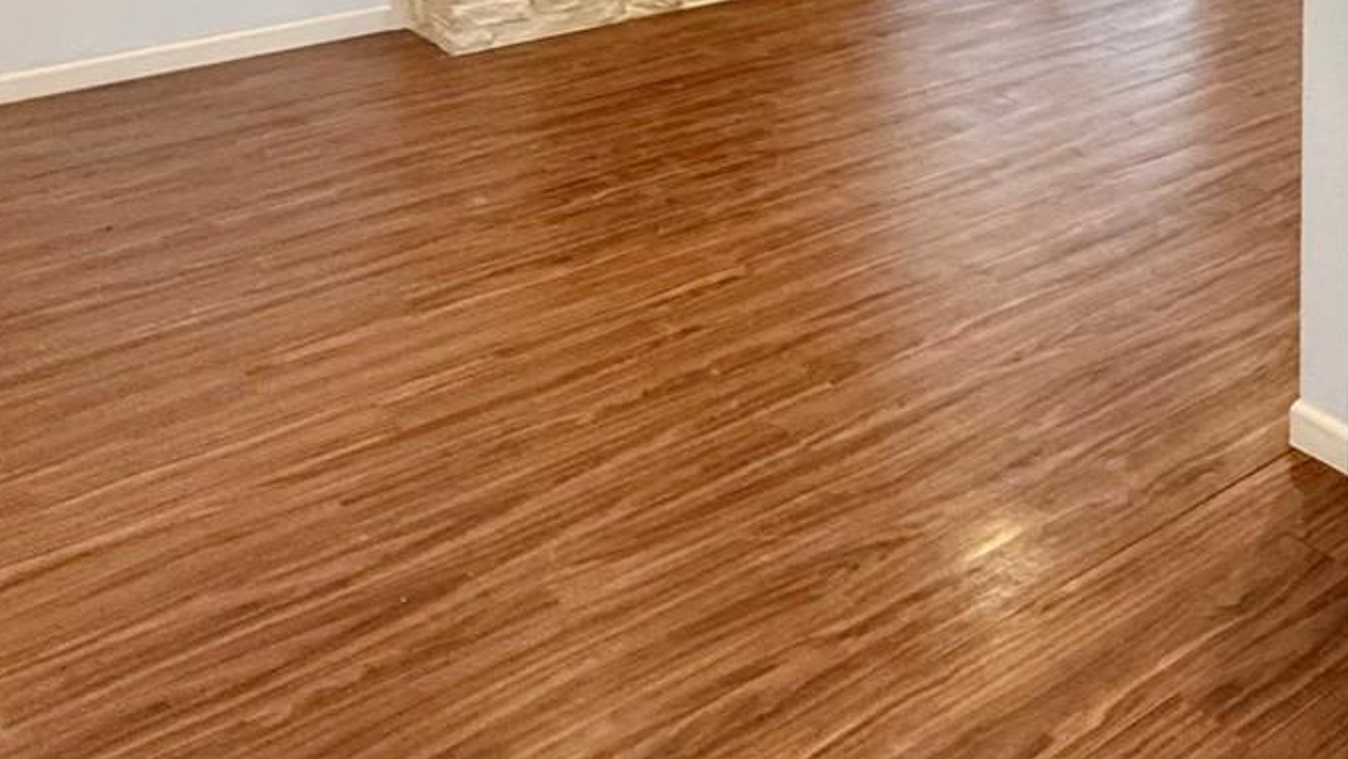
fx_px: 1644
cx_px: 1352
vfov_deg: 23.2
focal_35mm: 46
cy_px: -209
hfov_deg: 39.3
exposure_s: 1/60
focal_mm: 2.22
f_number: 2.2
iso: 320
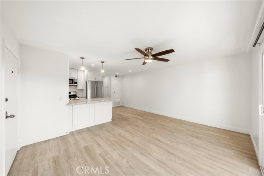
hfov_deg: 108.3
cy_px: 88
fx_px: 95
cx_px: 132
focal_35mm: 13
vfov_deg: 85.5
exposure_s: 1/50
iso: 1600
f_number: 10
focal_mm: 13
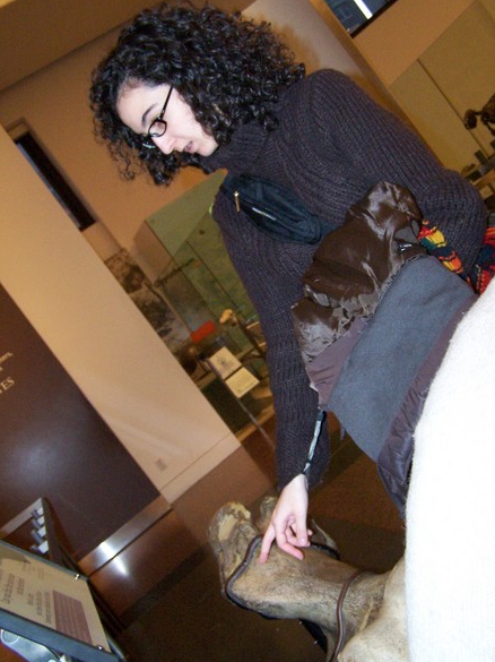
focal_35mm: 39
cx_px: 250
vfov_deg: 47.9
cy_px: 325
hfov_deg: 36.8
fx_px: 744
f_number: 2.8
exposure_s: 1/30
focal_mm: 6.3
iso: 400
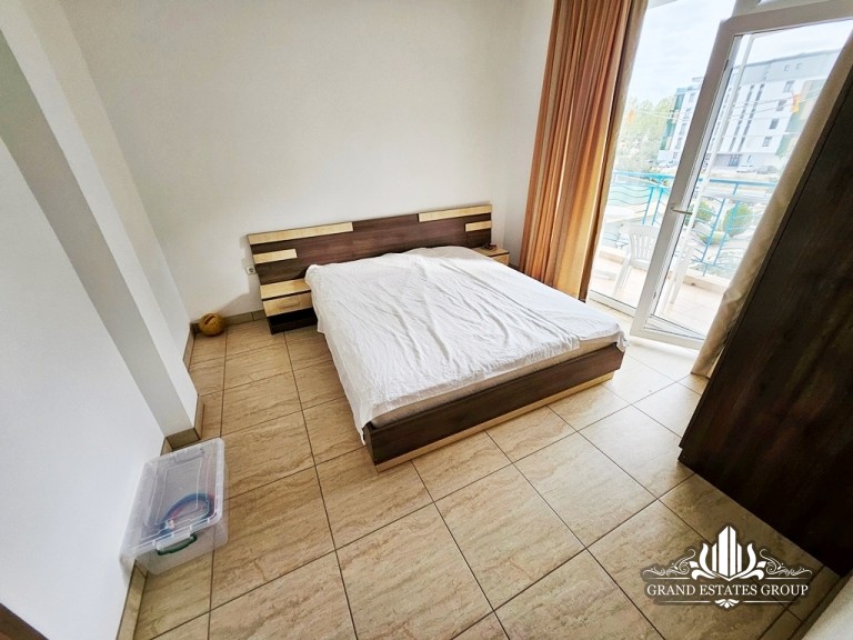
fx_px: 320
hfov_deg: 106.2
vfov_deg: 89.9
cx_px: 426
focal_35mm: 13
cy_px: 320
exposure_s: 1/100
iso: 50
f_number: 2.2
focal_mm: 1.7
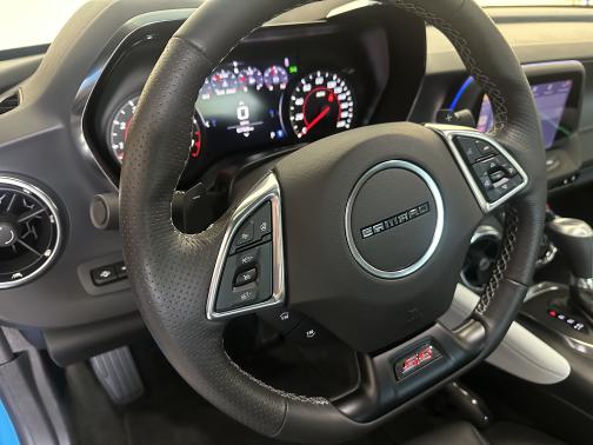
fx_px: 411
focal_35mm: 24
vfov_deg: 56.8
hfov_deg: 71.6
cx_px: 296
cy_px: 222
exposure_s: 1/40
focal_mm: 6.86
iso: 1000
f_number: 1.78
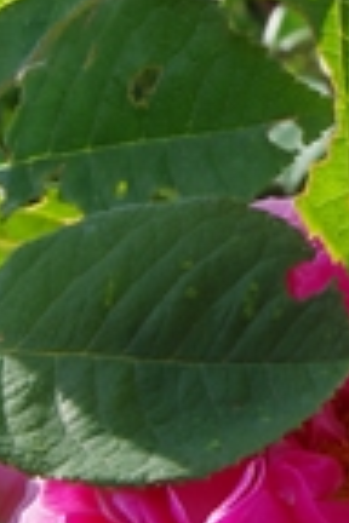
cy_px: 145
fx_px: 3601
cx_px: 558
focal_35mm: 248
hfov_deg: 5.5
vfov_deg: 8.3
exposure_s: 1/100
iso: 200
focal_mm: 31
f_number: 11
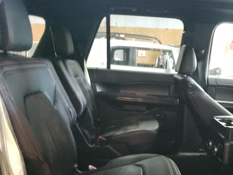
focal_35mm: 38
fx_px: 256
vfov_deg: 37.0
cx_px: 141
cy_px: 126
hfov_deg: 48.7
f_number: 1.5
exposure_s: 1/24
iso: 1284
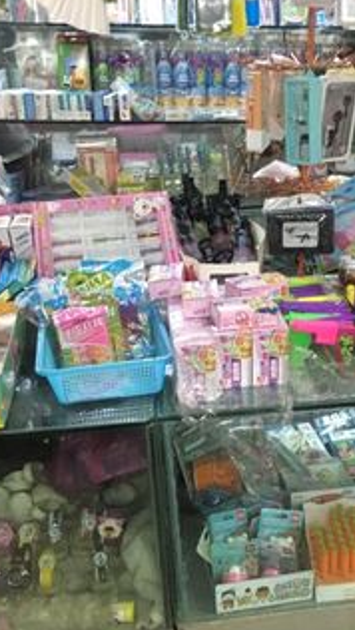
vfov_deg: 50.0
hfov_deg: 29.2
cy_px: 393
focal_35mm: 40
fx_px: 669
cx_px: 273
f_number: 2.2
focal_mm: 4.15
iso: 200
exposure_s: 1/25
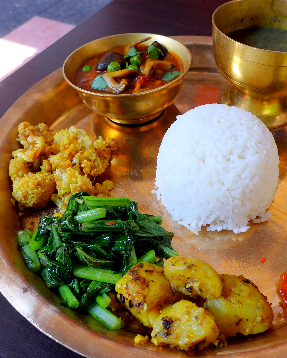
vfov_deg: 52.8
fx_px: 361
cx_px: 197
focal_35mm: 34
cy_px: 180
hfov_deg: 42.6
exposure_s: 1/125
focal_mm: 4.7
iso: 80
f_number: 2
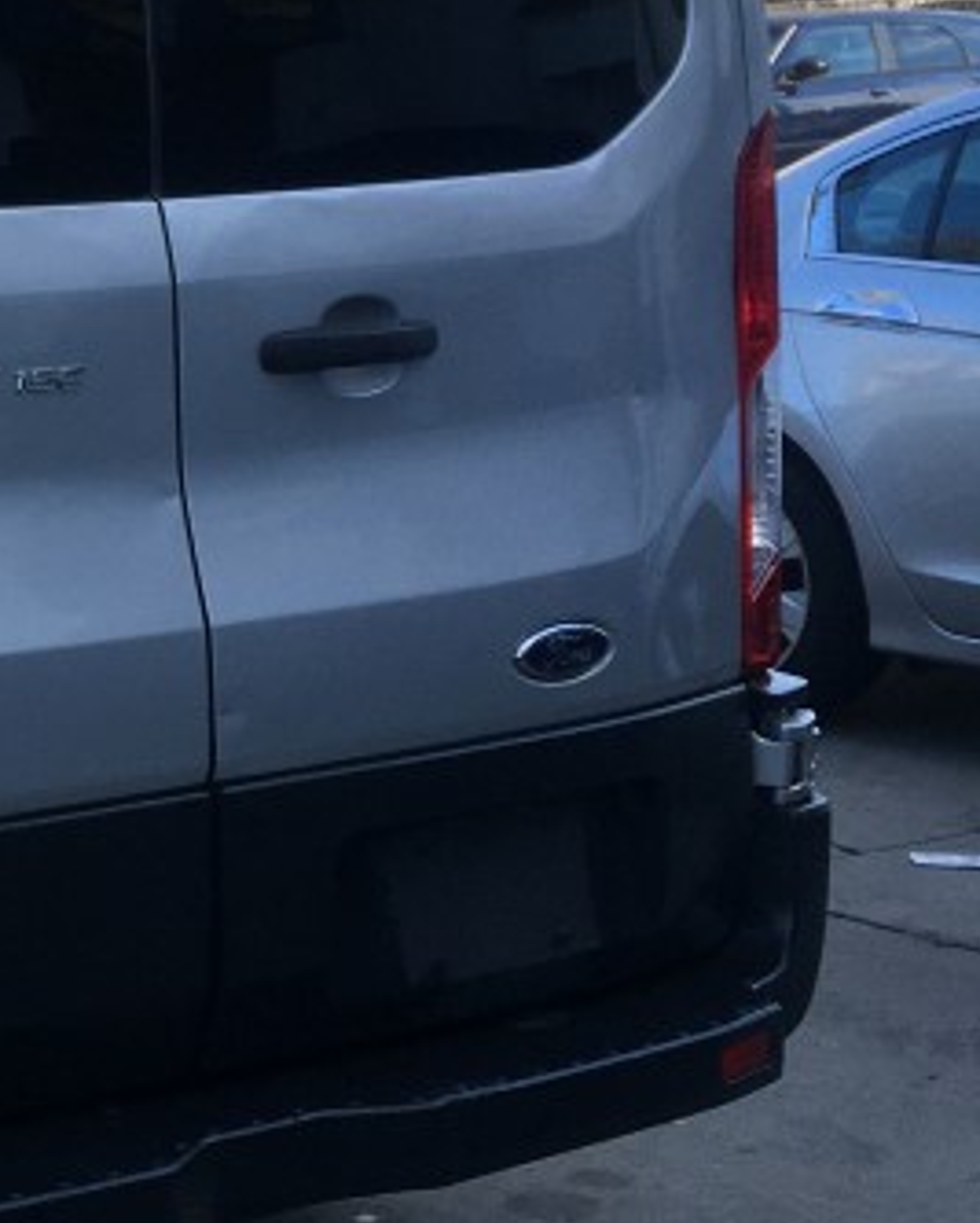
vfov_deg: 21.9
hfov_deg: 16.0
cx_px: -540
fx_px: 3150
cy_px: 459
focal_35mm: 87
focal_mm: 4.15
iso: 25
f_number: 2.2
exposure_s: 1/239
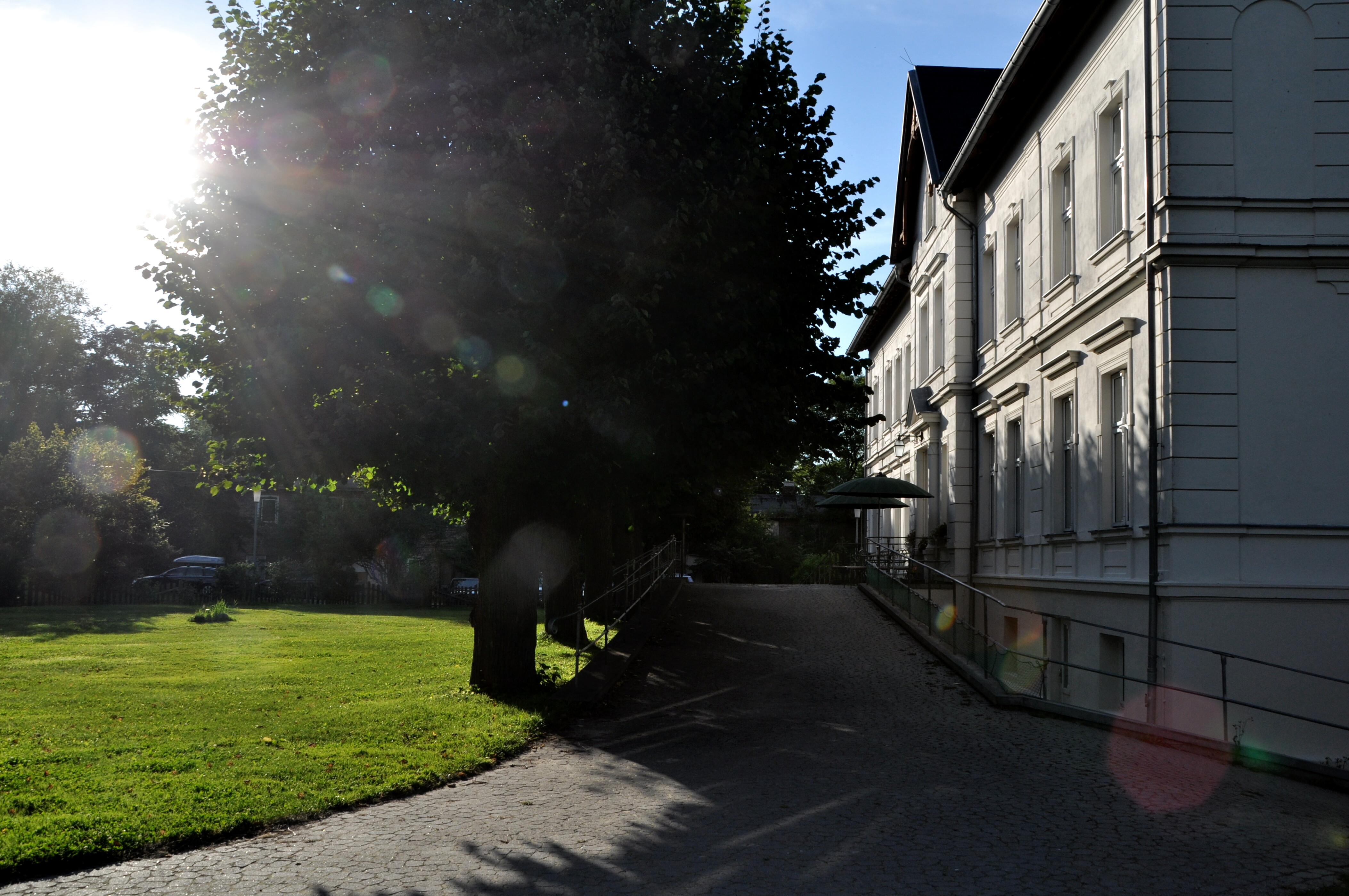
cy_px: 448
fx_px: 1235
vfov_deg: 39.9
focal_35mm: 33
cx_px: 674
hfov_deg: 57.3
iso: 200
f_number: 10
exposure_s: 1/400
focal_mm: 22
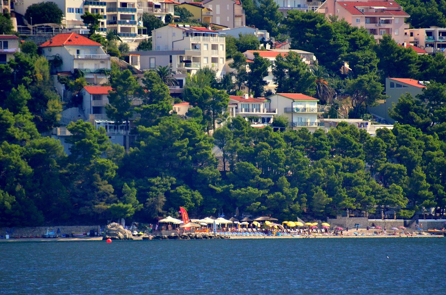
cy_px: 148
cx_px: 223
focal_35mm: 450
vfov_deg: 3.0
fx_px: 5562
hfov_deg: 4.6
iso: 2800
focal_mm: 300
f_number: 5.6
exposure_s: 1/8000
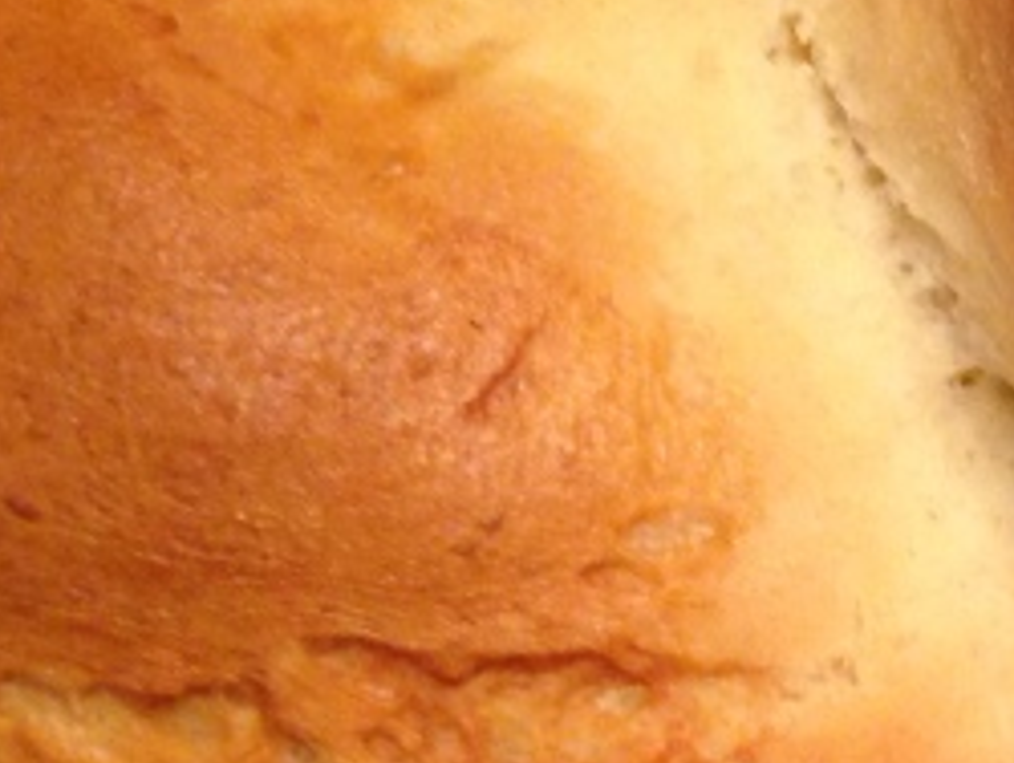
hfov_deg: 12.8
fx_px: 3958
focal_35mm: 135
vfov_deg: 10.9
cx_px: 1991
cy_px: 65
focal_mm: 4.12
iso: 160
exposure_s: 1/20
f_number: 2.4
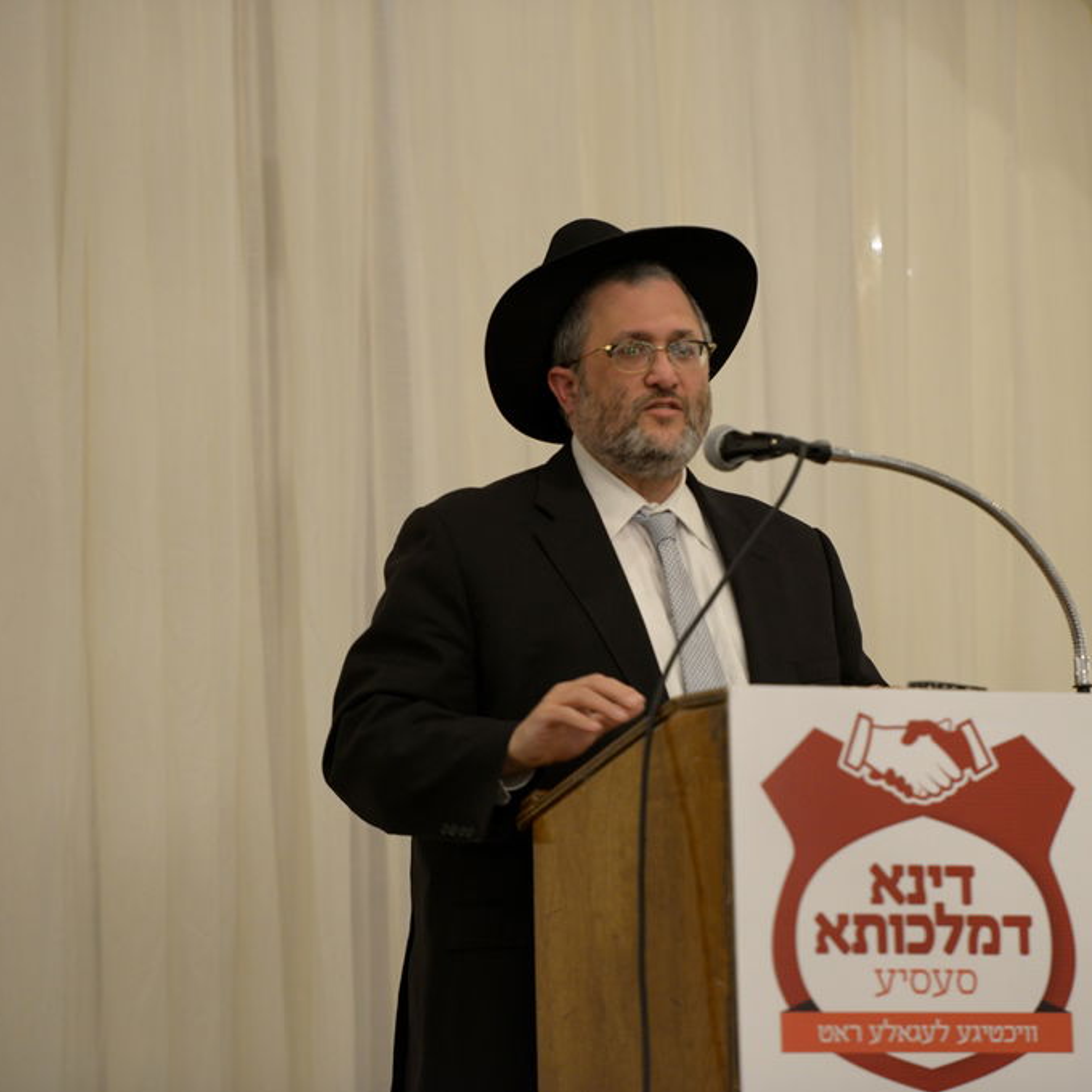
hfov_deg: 9.1
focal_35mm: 192
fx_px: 6853
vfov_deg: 9.1
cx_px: 657
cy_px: 547
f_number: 2.8
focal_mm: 150
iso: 1000
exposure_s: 1/125
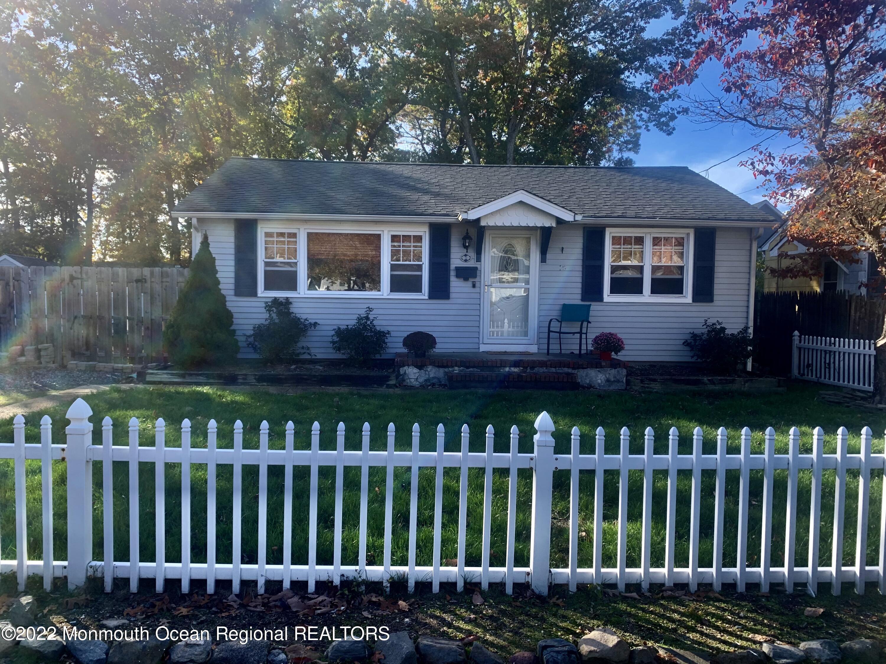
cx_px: 443
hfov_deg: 67.3
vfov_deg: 53.1
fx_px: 665
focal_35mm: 26
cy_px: 332
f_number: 1.8
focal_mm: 4.25
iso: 25
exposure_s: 1/529
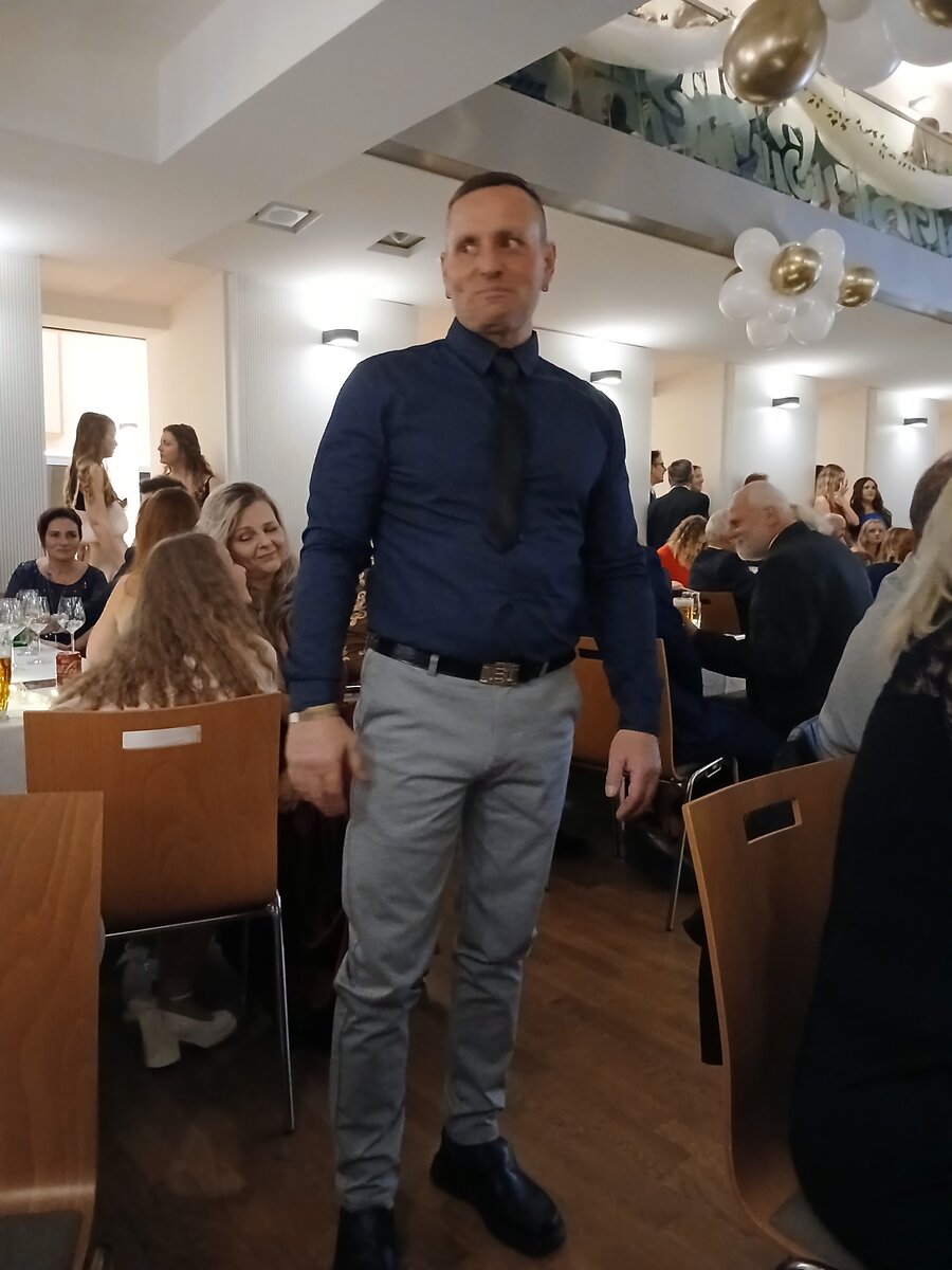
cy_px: 635
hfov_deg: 53.1
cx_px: 476
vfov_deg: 67.3
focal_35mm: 26
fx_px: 953
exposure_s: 1/16.7
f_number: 1.8
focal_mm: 3.98
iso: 1600
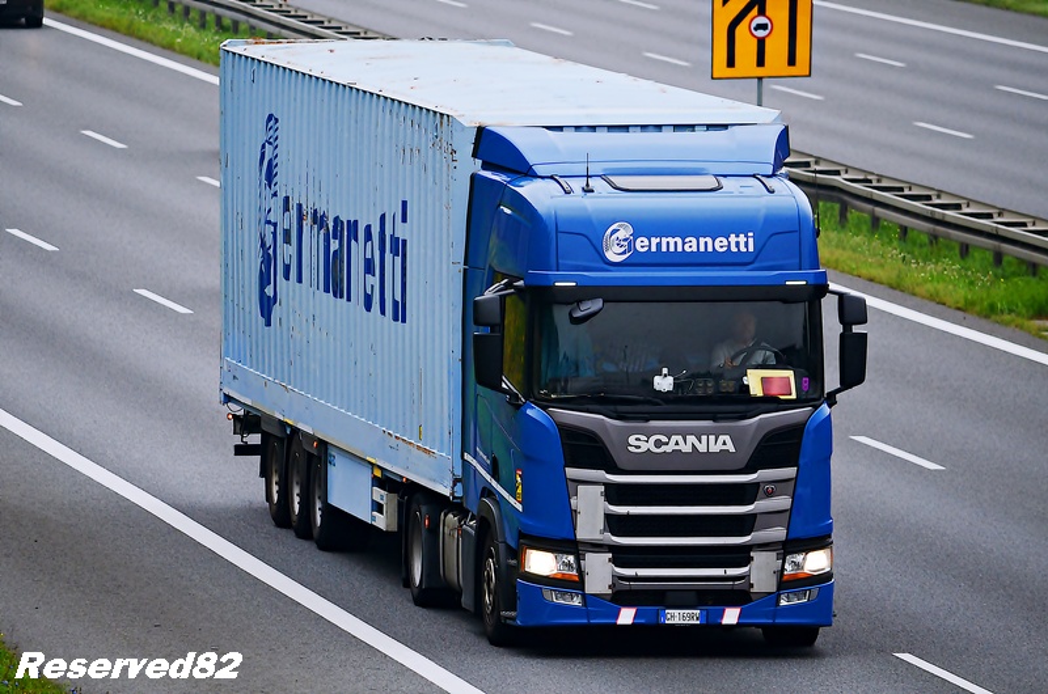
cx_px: 524
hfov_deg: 4.6
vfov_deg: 3.0
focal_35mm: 450
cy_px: 347
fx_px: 13074
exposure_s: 1/400
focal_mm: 300
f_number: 6.3
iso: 400
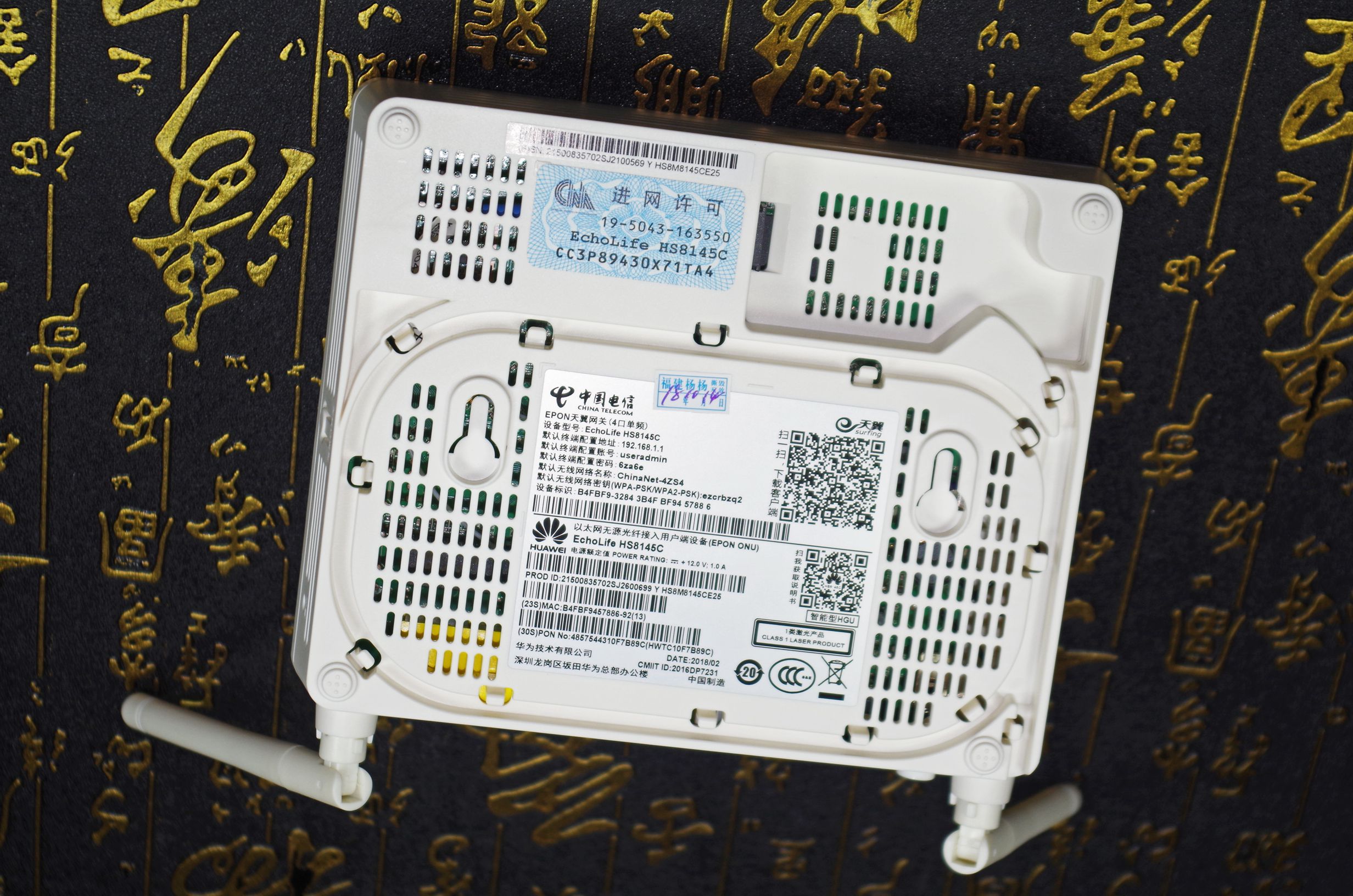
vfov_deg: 16.6
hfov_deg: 24.8
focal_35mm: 82
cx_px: 676
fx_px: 3075
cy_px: 448
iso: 200
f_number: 5.6
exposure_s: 1/125
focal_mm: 55
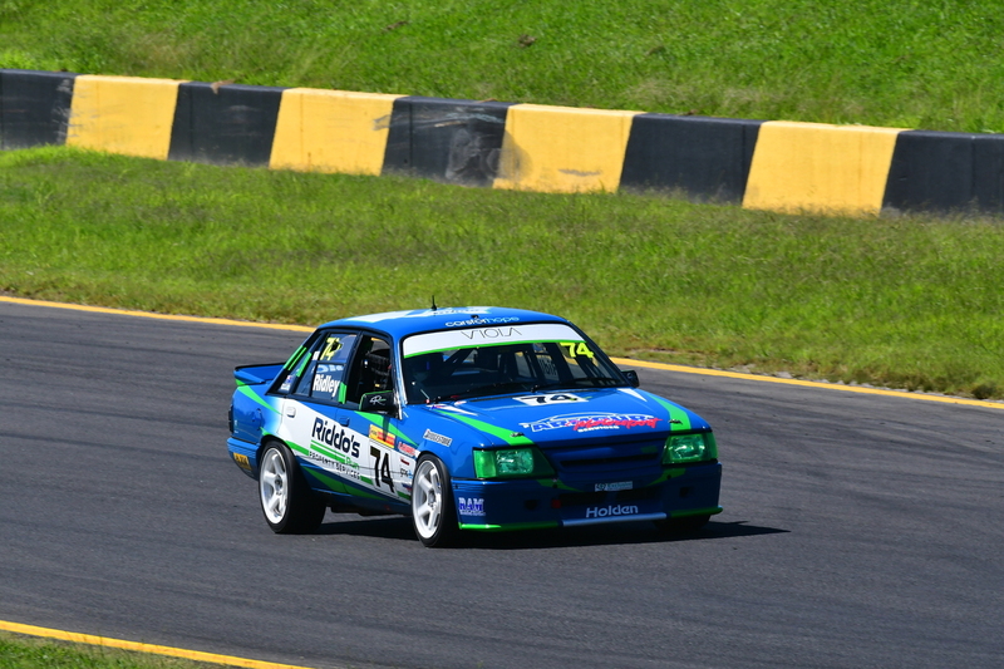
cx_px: 502
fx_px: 15892
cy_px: 334
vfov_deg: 2.4
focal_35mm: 570
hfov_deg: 3.6
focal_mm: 380
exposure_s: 1/640
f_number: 13
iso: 500
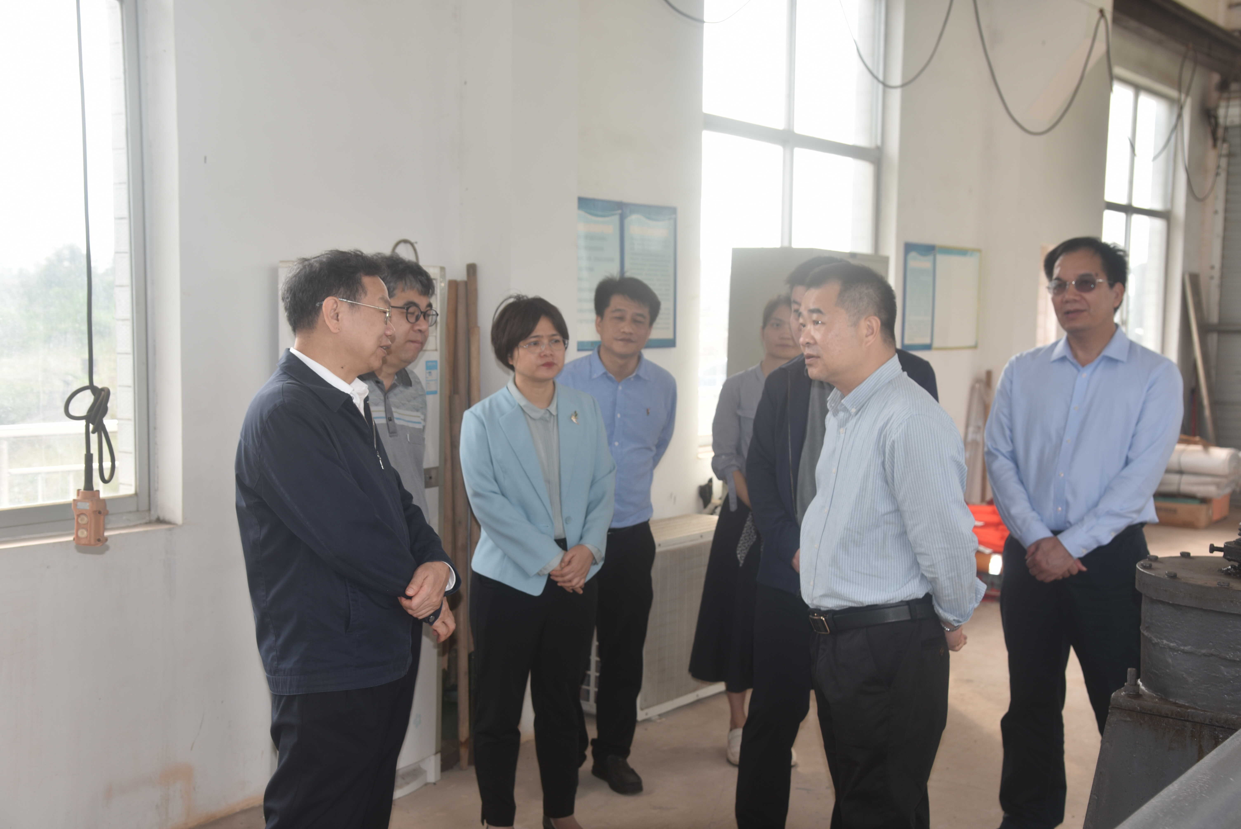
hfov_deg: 44.5
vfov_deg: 30.5
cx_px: 620
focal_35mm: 44
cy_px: 414
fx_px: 1517
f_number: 5.6
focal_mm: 44
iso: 140
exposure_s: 1/125
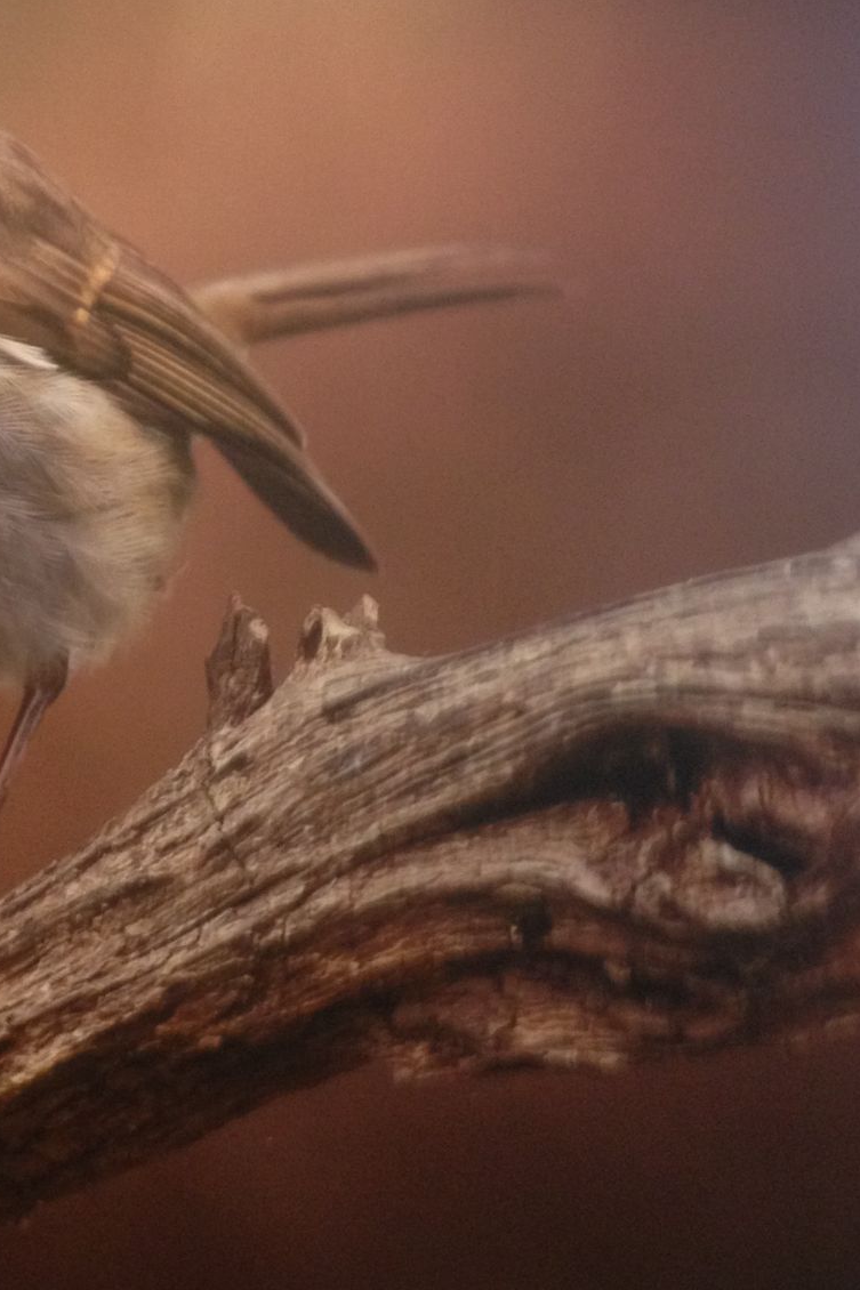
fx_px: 2366
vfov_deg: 30.5
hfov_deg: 20.1
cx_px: 58
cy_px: 541
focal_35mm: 66
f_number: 2.4
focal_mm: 4.28
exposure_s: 1/20
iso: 160
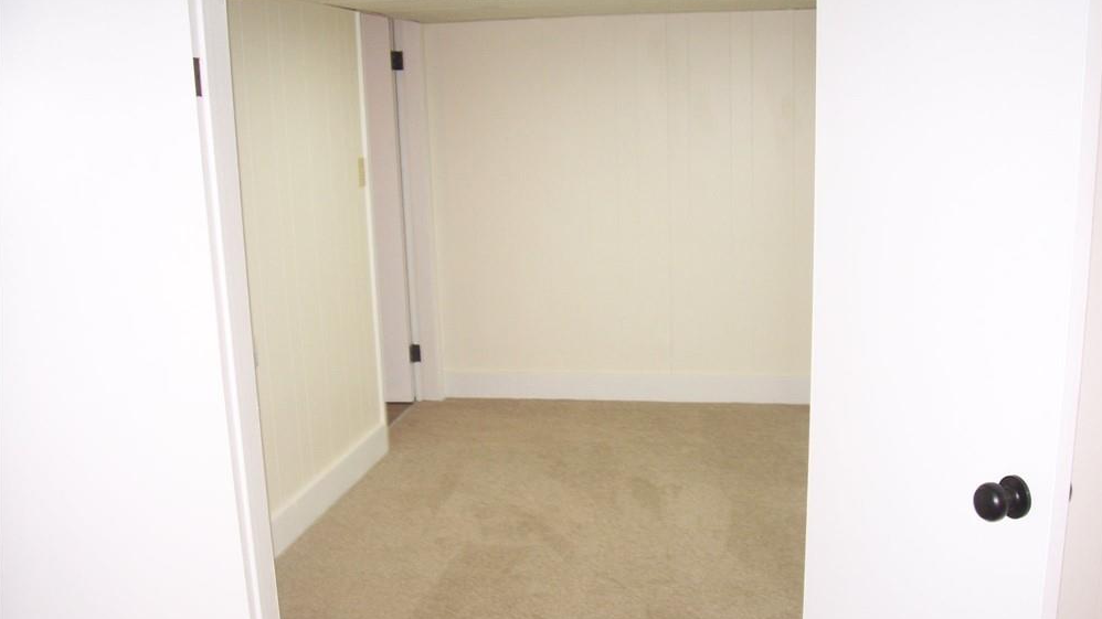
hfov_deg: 52.8
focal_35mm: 38
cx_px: 561
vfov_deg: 31.1
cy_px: 384
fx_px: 1110
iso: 160
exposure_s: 1/60
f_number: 2.7
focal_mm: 5.6
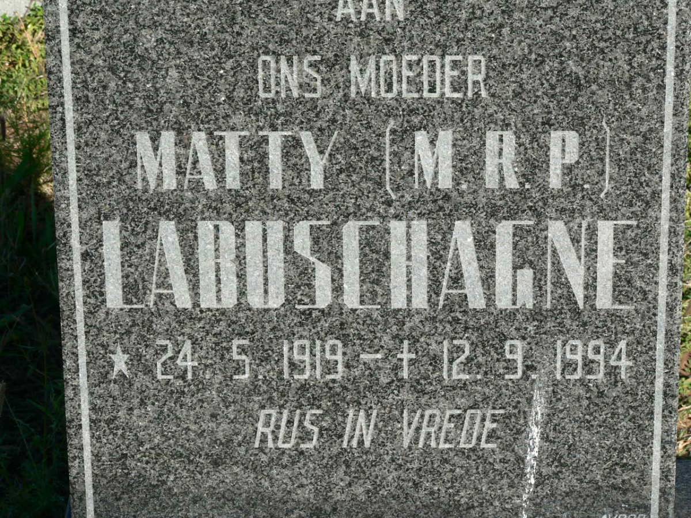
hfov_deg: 12.6
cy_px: 259
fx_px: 3134
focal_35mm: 157
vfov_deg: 9.5
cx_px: 346
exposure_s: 1/400
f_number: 5
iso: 100
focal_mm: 26.2
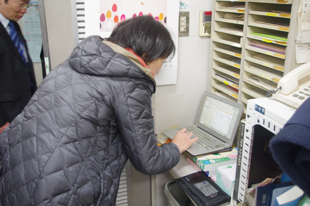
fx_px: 310
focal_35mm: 36
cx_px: 155
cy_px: 103
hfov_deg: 53.2
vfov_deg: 36.8
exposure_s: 1/50
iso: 1600
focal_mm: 24.38
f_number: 4
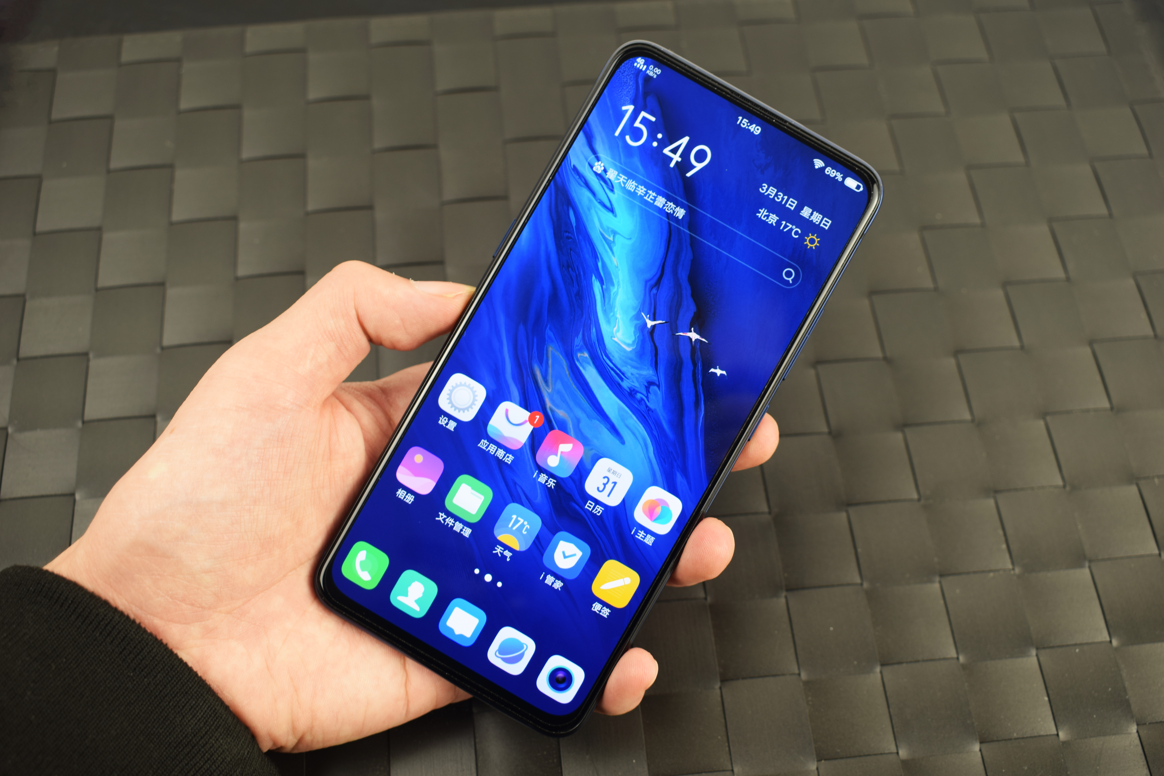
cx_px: 582
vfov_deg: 33.0
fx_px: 1309
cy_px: 388
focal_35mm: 40
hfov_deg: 47.9
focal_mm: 27
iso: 100
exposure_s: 1/15
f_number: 5.6
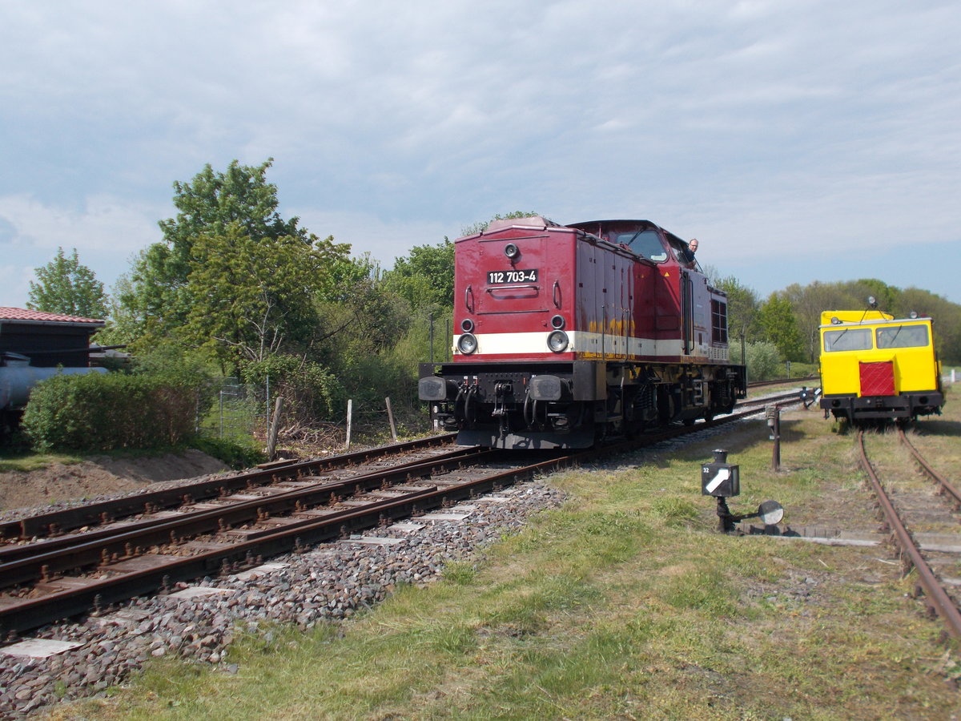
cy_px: 360
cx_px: 480
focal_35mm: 34
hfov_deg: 54.0
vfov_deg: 41.8
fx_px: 944
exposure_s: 1/125
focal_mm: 6
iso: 80
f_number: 9.2
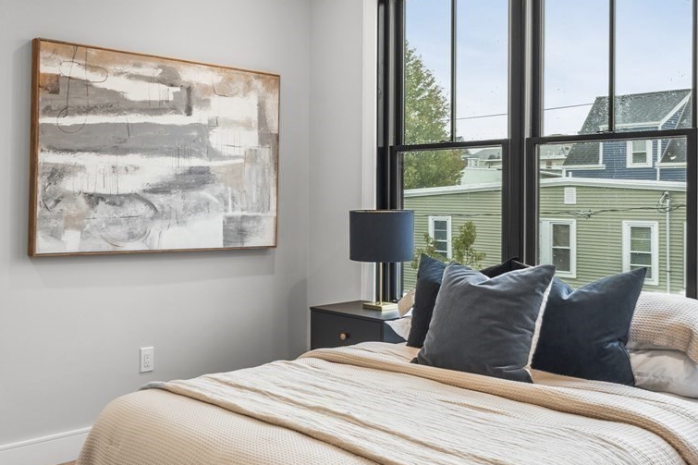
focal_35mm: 38
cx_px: 218
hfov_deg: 49.6
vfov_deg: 35.0
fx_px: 737
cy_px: 196
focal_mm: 14
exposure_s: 1/6
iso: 100
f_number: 9.5
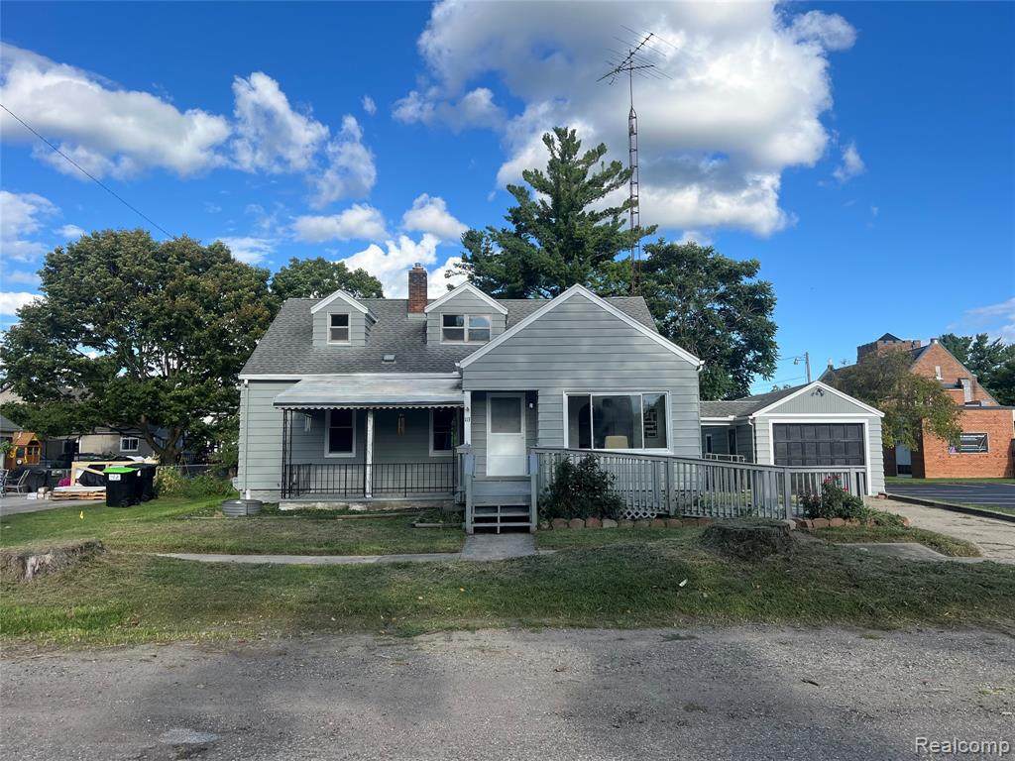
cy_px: 380
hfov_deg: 67.3
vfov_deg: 53.1
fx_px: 762
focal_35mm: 26
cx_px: 508
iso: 50
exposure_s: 1/2915
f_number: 1.5
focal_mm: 5.7
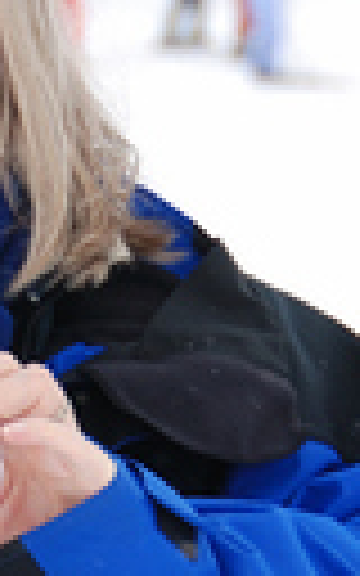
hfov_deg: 2.4
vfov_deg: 3.9
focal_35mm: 543
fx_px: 8521
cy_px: 765
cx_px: 104
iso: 100
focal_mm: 65
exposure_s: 1/500
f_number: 5
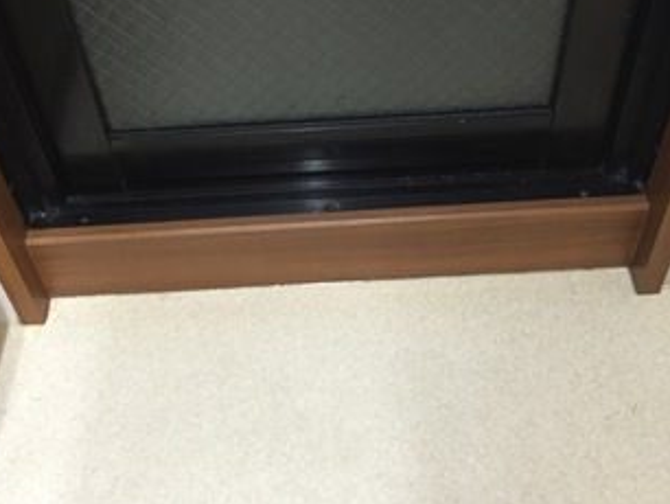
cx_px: 340
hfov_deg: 42.9
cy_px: 242
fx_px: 852
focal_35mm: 44
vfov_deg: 32.9
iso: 250
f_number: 2.2
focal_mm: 4.15
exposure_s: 1/15
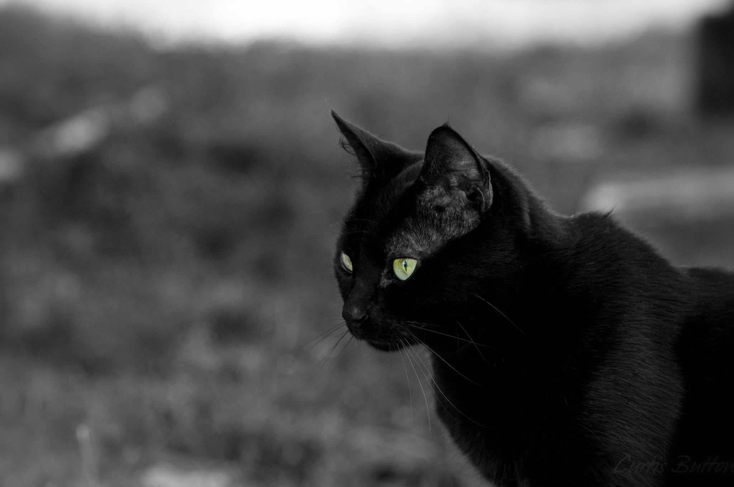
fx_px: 3818
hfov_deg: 11.0
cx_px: 367
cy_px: 244
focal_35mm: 188
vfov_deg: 7.3
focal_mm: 125
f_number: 5.6
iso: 800
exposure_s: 1/60
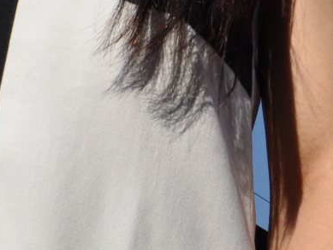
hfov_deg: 13.5
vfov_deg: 10.3
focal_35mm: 143
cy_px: 4
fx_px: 1376
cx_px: 385
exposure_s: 1/800
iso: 400
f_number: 14
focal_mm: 18
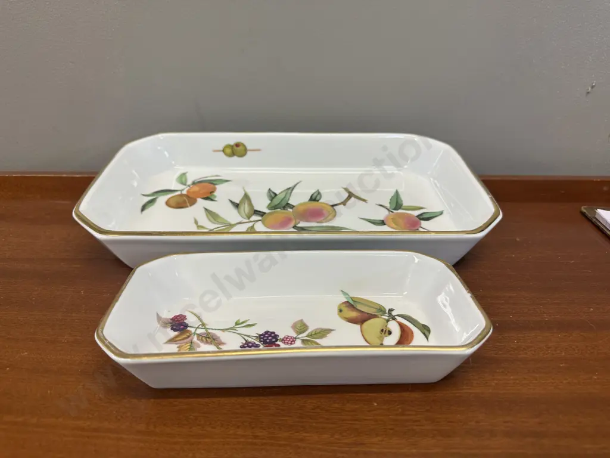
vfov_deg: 56.8
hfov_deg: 71.6
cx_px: 305
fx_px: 423
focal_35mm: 24
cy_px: 229
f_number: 1.78
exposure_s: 1/100
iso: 125
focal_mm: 6.86
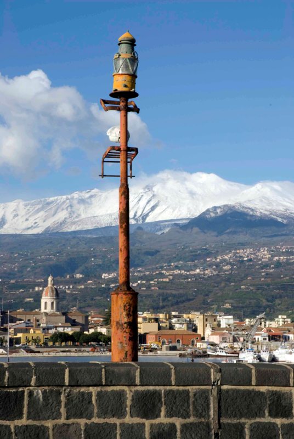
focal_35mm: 78
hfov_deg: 17.6
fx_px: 952
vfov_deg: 26.0
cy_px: 220
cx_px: 147
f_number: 29
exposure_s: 1/20
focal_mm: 52
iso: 100
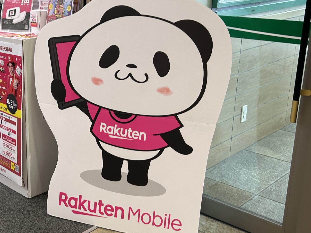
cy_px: 101
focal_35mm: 52
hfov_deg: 35.4
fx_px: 467
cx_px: 52
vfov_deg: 28.0
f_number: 1.5
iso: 64
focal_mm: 5.7
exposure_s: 1/120
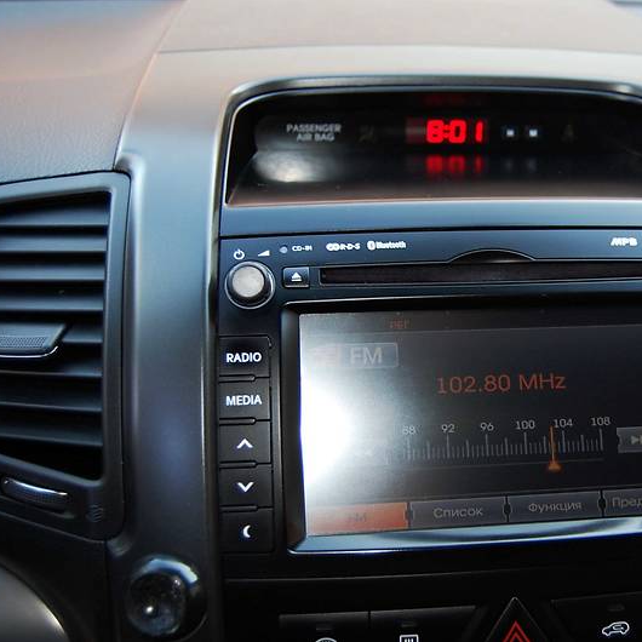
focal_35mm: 50
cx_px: 471
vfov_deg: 34.0
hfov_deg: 33.4
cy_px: 321
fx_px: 1049
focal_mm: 26
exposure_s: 1/60
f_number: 4.2
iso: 400
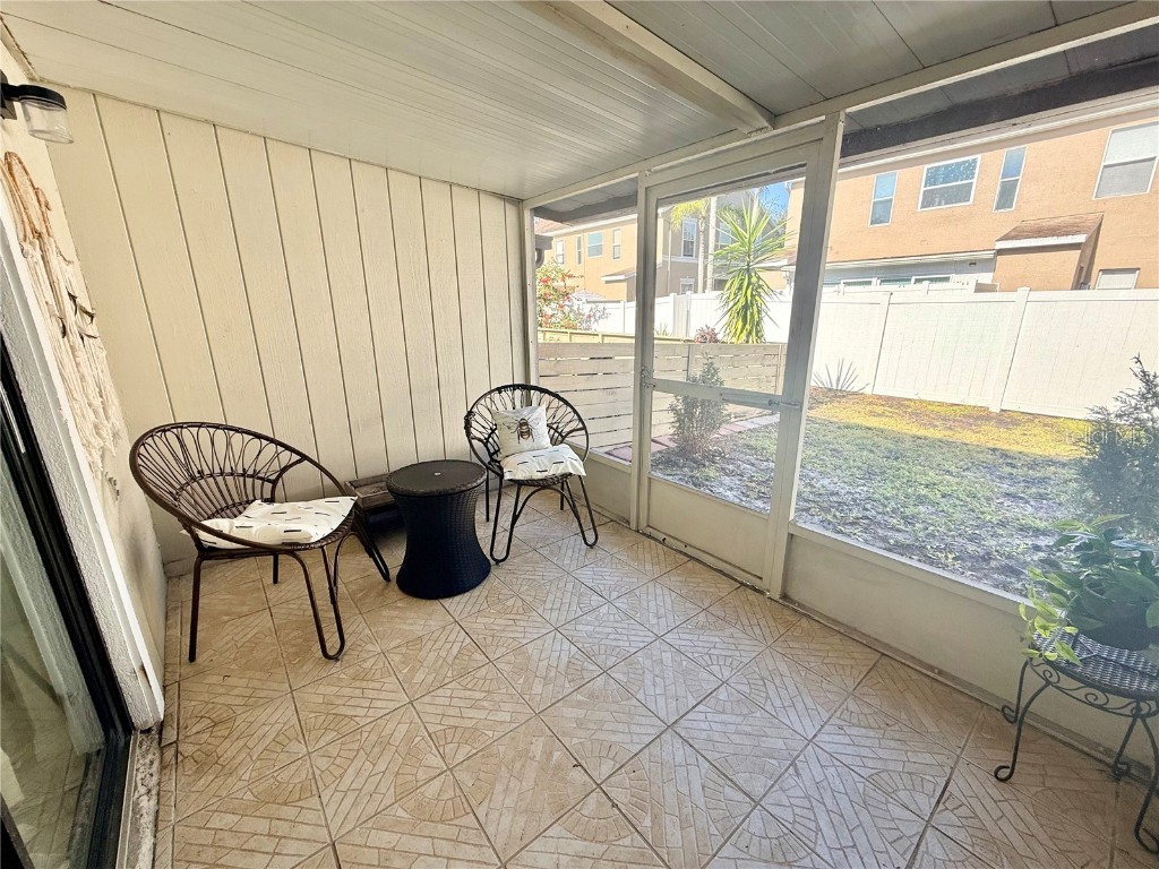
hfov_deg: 102.1
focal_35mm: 14
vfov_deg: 85.7
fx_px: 469
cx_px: 580
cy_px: 434
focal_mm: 2.22
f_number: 2.2
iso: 64
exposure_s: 1/319
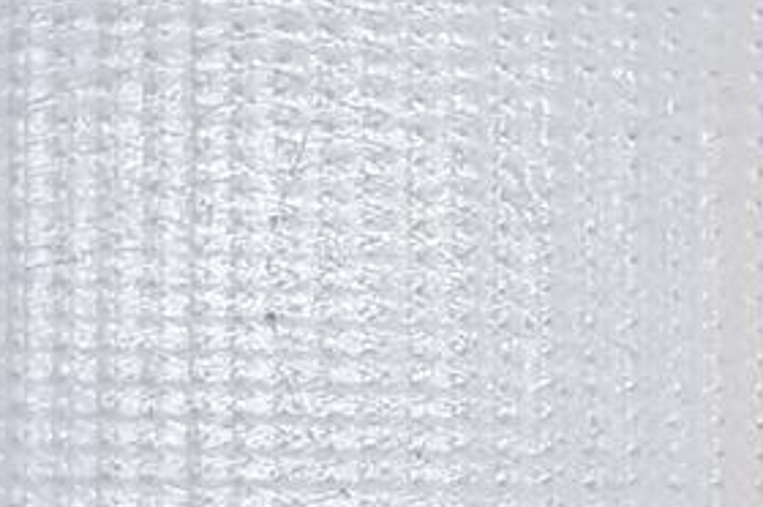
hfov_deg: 16.0
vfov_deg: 11.6
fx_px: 2456
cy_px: 572
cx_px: 1188
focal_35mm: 116
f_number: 1.7
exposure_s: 1/133
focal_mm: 4.3
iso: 40
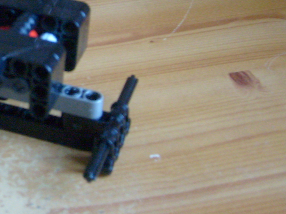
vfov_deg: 17.8
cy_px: 6
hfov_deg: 22.5
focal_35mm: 81
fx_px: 669
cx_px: -43
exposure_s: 1/8
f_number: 2.8
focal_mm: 5.8
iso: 200
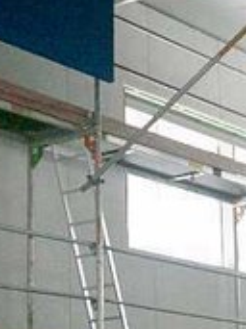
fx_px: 1233
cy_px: 194
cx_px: 209
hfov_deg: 11.3
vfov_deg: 15.2
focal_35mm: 130
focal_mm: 7.6
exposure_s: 1/160
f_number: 2.6
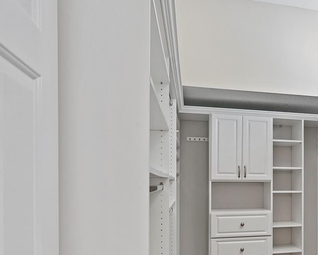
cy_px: 194
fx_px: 329
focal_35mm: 35
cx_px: 300
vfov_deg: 40.9
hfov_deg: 45.5
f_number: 8
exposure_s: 1/30
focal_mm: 17
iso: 1000
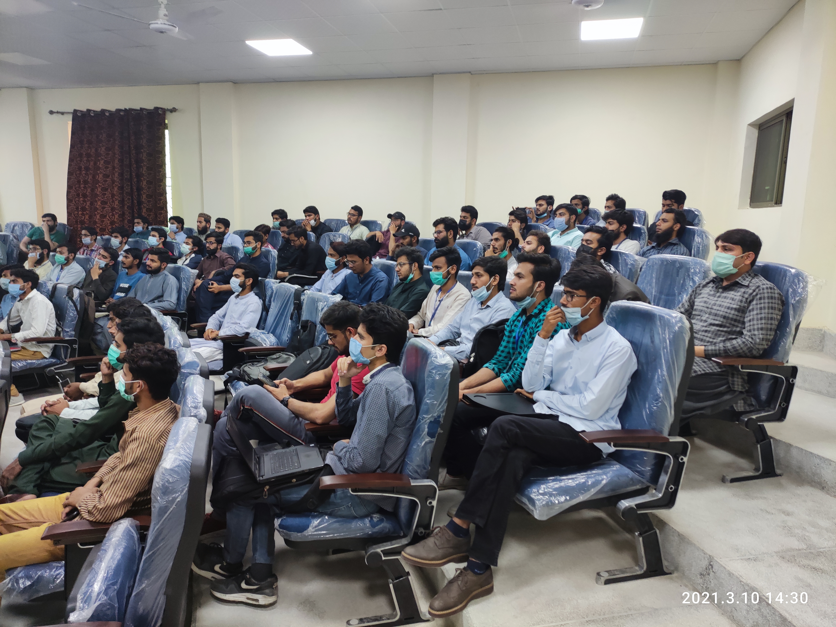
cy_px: 314
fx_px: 604
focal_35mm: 25
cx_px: 418
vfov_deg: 54.9
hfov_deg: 69.4
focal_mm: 5.43
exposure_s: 1/50
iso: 238
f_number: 1.89
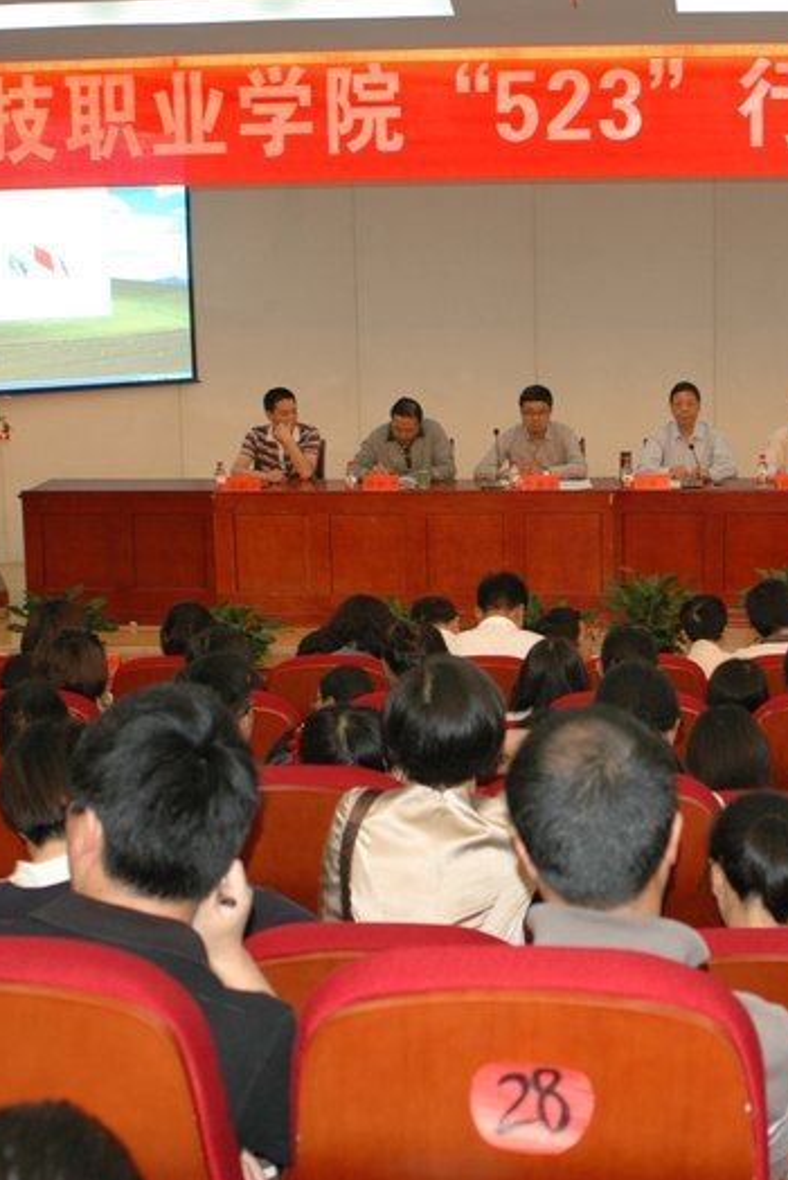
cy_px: 589
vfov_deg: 31.4
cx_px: 570
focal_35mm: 64
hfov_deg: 21.1
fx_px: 2098
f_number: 3.5
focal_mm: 28
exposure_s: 1/60
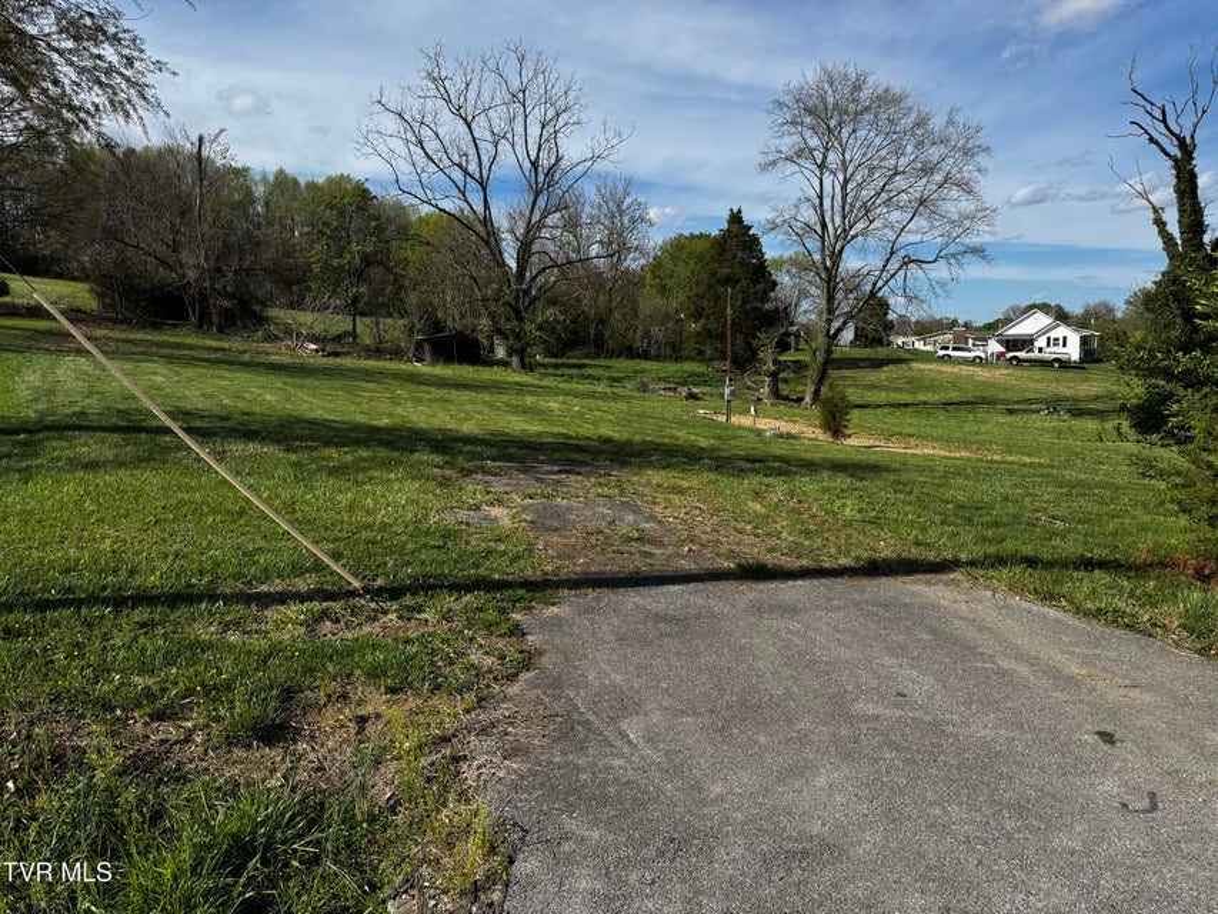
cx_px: 609
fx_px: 845
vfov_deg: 56.8
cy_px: 457
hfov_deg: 71.6
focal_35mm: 24
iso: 80
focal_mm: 6.76
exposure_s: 1/4608
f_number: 1.78
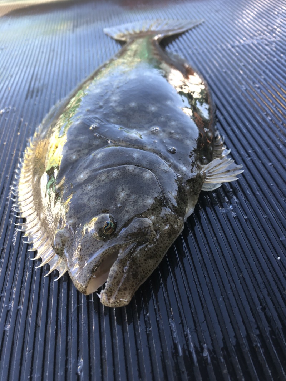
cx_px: 143
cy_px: 190
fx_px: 308
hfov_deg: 49.8
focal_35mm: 28
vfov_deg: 63.4
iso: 32
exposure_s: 1/120
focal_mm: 4
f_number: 1.8
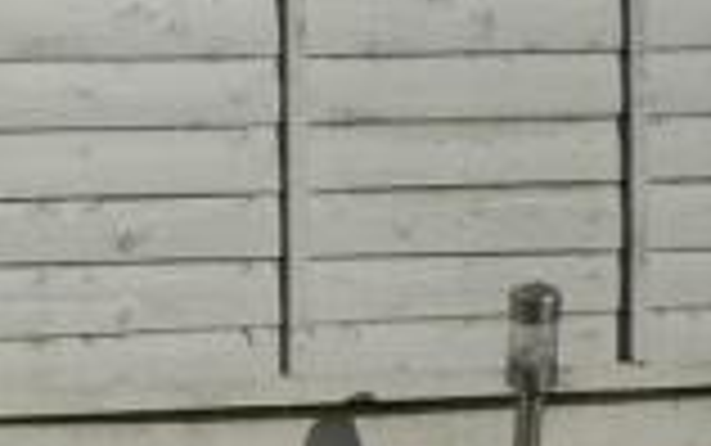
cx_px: -349
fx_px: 3801
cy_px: 331
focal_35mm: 196
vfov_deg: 6.7
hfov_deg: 10.3
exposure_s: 1/2500
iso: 200
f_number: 5.2
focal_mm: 25
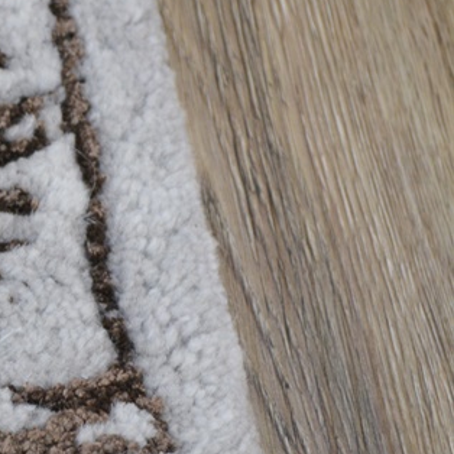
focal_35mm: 164
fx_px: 2437
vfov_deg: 10.6
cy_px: 276
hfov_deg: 10.3
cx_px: -195
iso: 800
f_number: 5.3
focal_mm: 45
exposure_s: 1/60
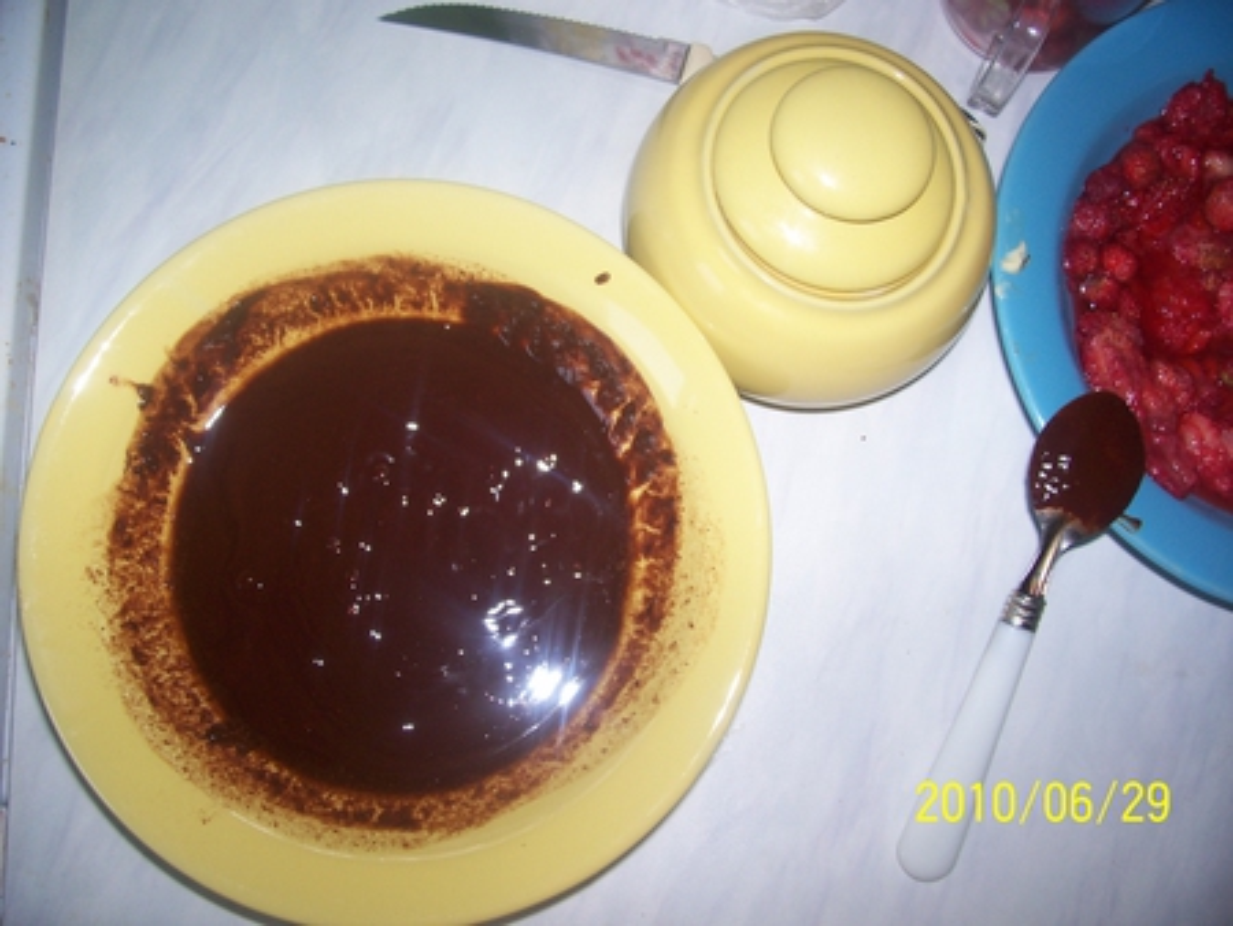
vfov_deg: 41.8
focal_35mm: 34
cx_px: 616
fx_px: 1212
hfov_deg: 53.9
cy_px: 463
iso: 80
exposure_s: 1/64
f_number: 2.7
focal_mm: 5.6
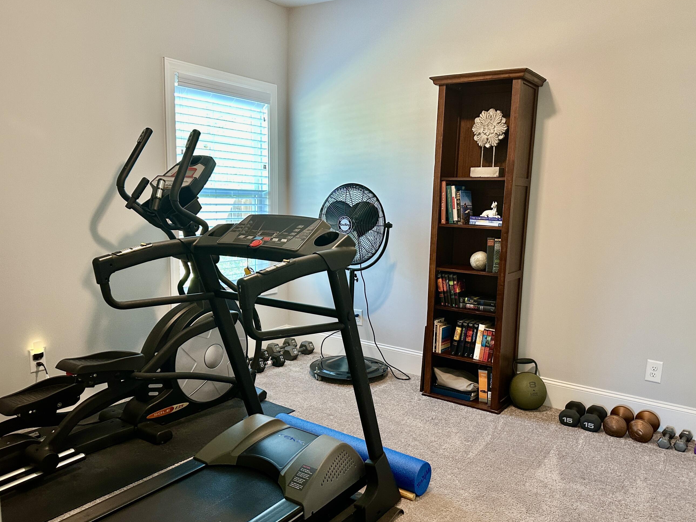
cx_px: 367
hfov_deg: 63.4
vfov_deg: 49.7
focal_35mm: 28
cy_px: 283
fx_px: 563
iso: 320
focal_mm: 6.86
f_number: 1.78
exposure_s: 1/60
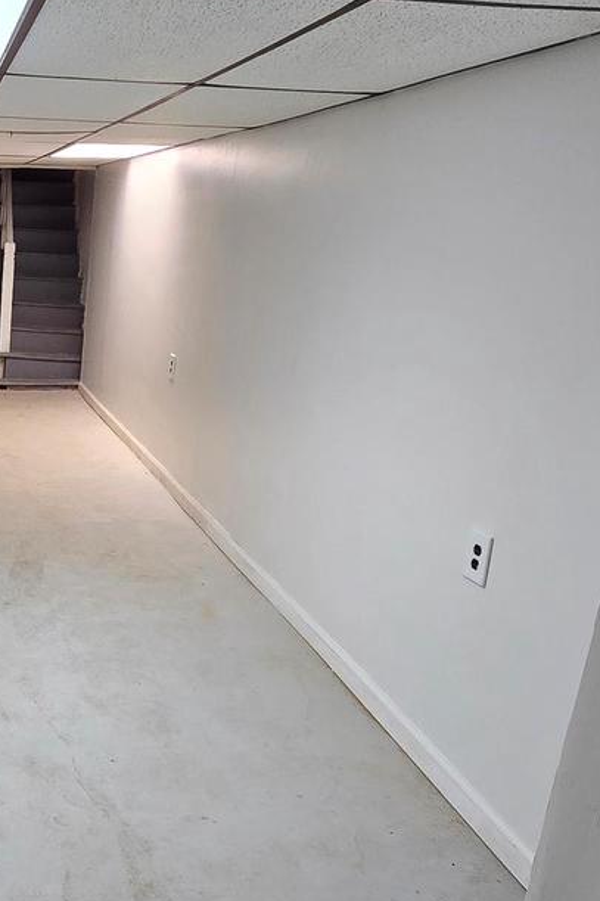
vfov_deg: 55.7
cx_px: -10
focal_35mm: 34
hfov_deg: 35.0
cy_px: 506
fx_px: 850
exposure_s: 1/60
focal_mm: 2.2
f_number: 2.2
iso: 125
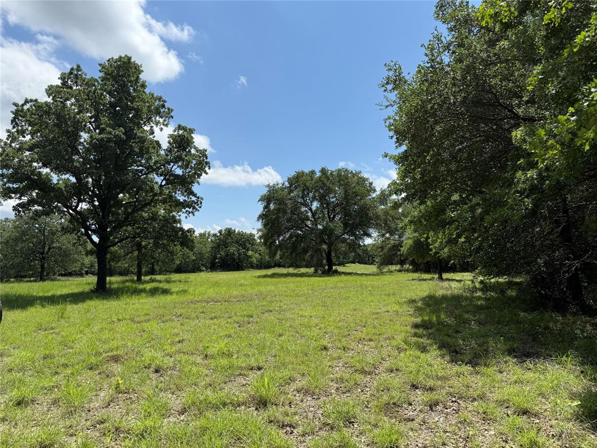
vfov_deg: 56.8
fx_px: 414
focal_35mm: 24
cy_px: 224
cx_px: 298
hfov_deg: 71.6
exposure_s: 1/4975
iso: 80
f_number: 1.78
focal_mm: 6.76
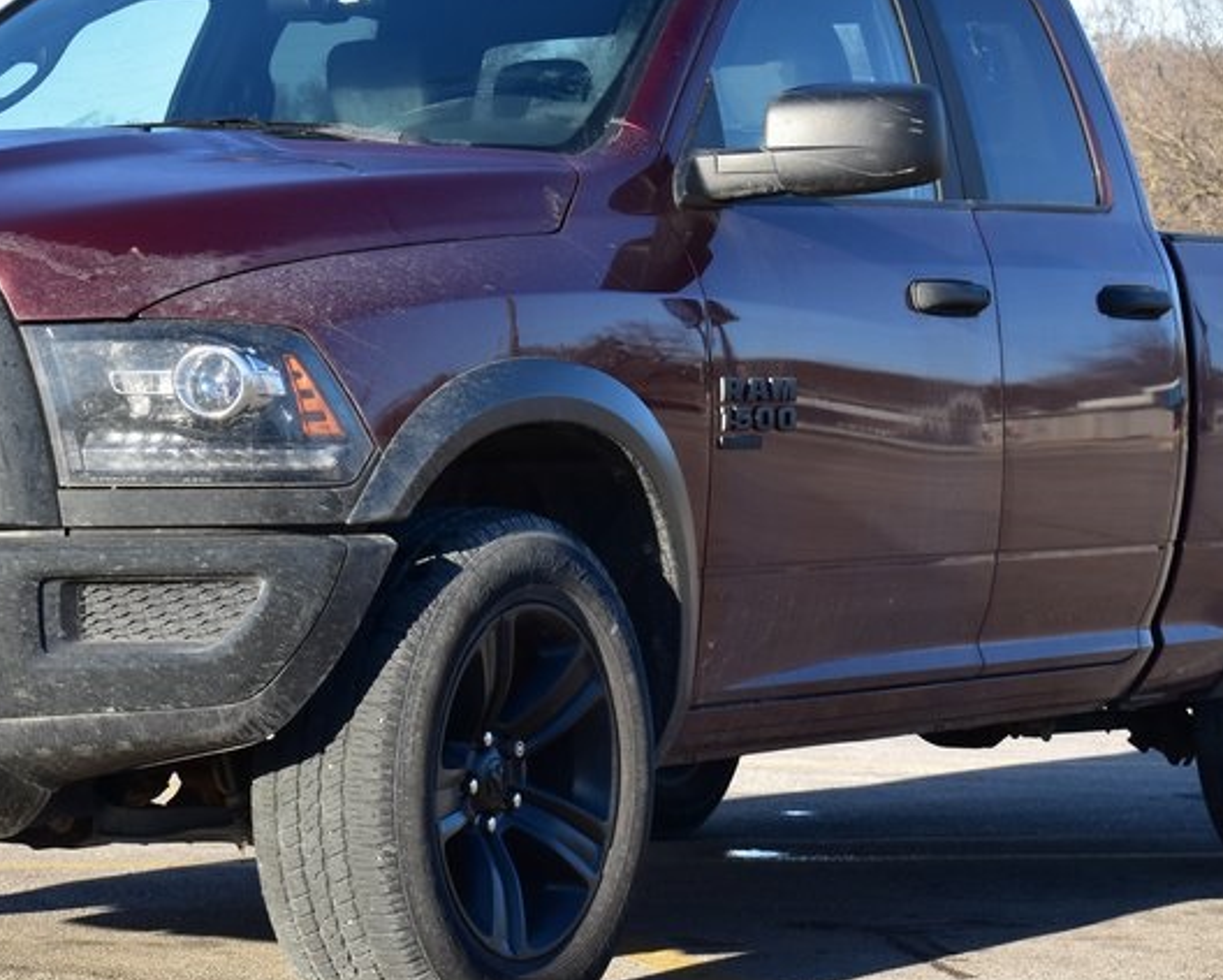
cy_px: 448
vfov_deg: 11.8
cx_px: 408
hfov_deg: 14.7
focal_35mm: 131
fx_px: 4744
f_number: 10
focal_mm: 48
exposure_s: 1/250
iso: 400
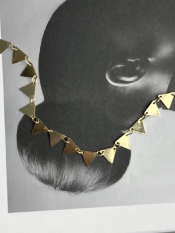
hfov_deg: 23.3
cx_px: 73
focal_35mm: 63
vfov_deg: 30.5
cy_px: 75
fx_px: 425
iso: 50
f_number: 1.5
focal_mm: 5.7
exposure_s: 1/374
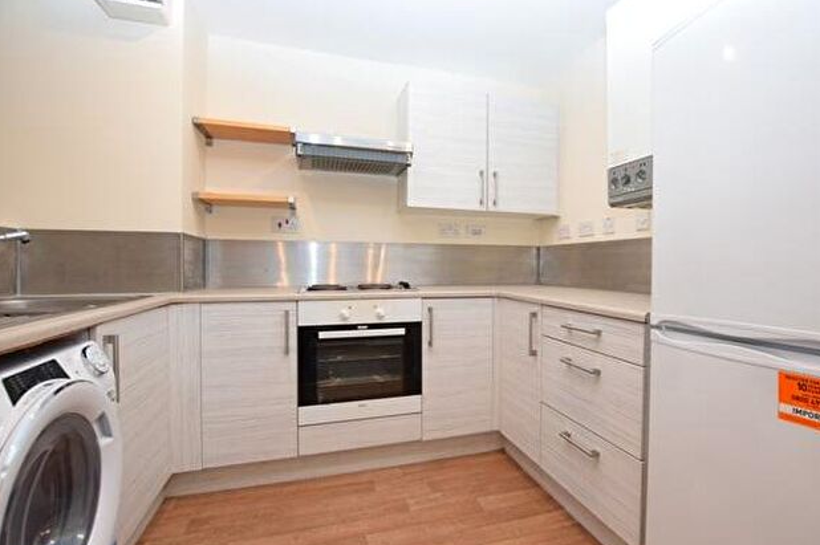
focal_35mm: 17
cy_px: 273
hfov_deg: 93.0
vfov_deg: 70.3
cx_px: 451
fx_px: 387
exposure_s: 1/80
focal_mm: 10
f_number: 4.5
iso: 800
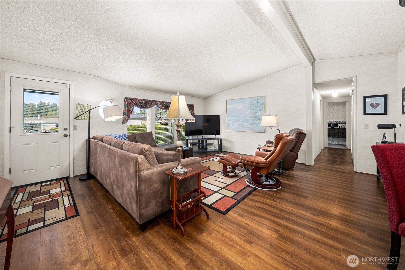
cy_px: 135
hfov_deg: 108.3
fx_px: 146
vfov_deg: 85.5
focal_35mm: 13
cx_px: 202
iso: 1000
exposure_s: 1/13
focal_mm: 13
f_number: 7.1
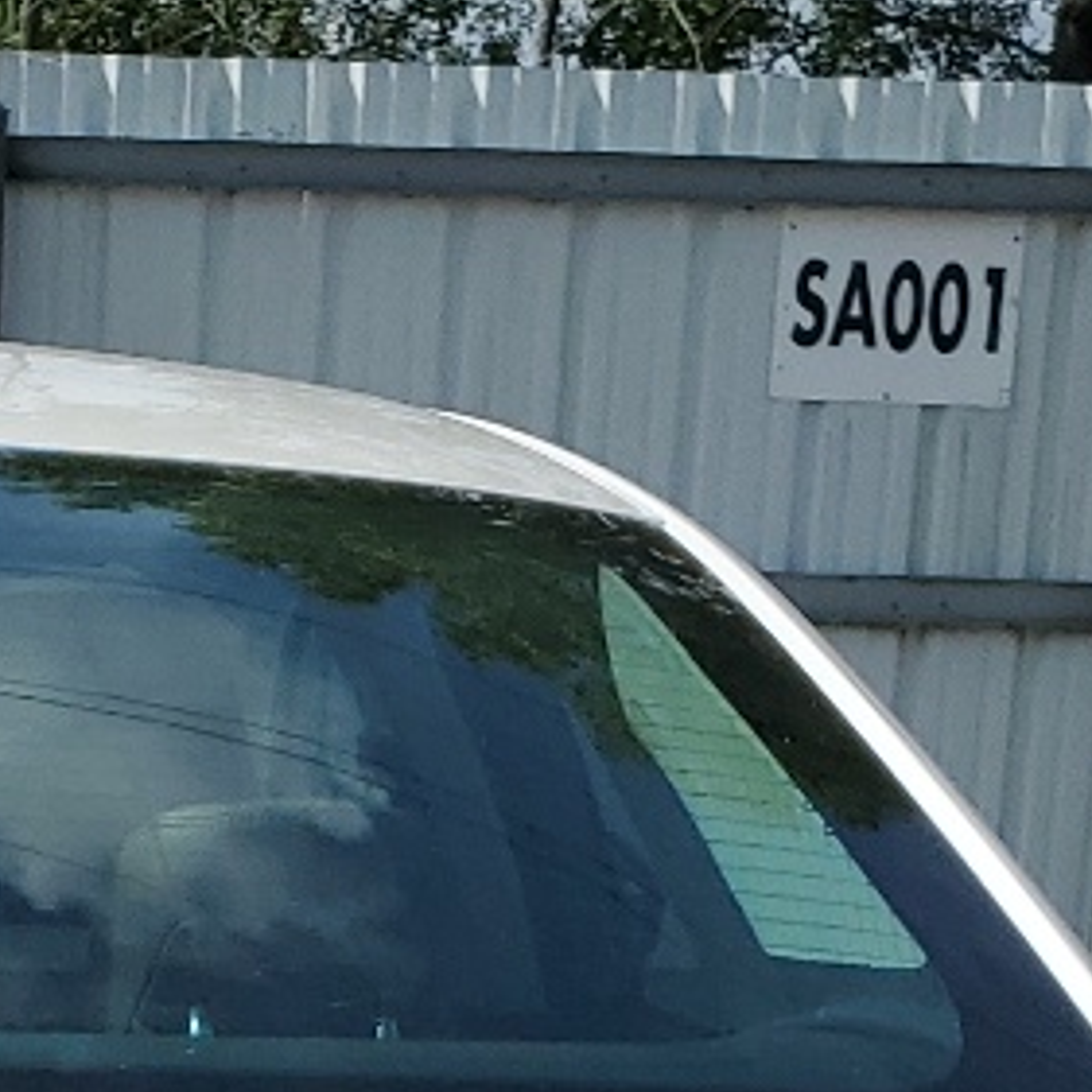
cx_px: -222
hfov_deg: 13.0
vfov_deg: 12.2
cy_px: 1970
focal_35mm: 131
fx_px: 4675
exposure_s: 1/10000
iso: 50
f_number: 1.5
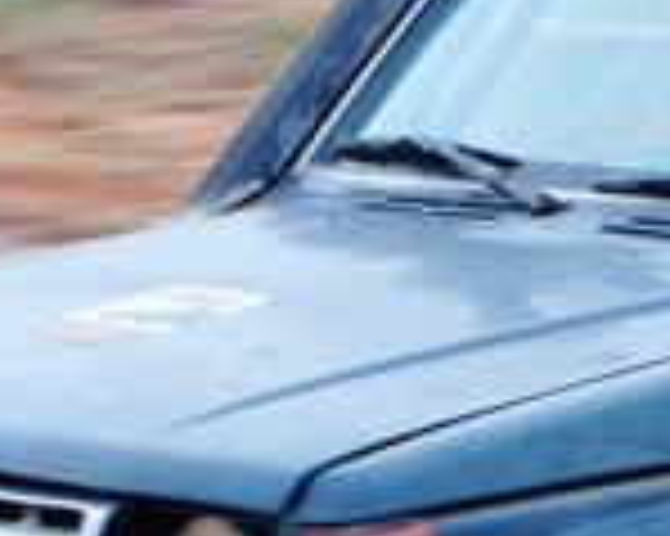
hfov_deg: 5.6
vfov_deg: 4.5
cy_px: 709
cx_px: 1250
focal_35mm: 341
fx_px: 6748
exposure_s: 1/60
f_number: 14
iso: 200
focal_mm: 45
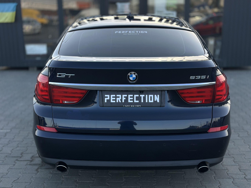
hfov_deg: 39.7
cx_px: 126
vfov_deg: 30.3
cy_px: 94
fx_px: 348
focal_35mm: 48
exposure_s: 1/1085
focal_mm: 6.86
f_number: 1.78
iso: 80
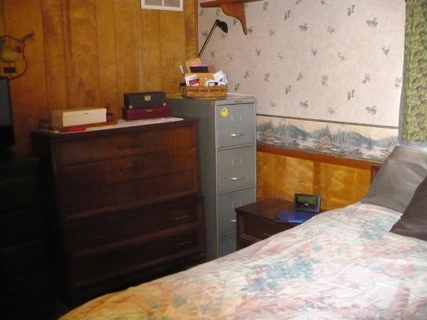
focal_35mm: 37
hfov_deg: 50.1
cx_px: 214
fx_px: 456
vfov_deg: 38.7
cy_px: 160
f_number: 2.8
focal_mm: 6.1
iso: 640
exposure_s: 1/30
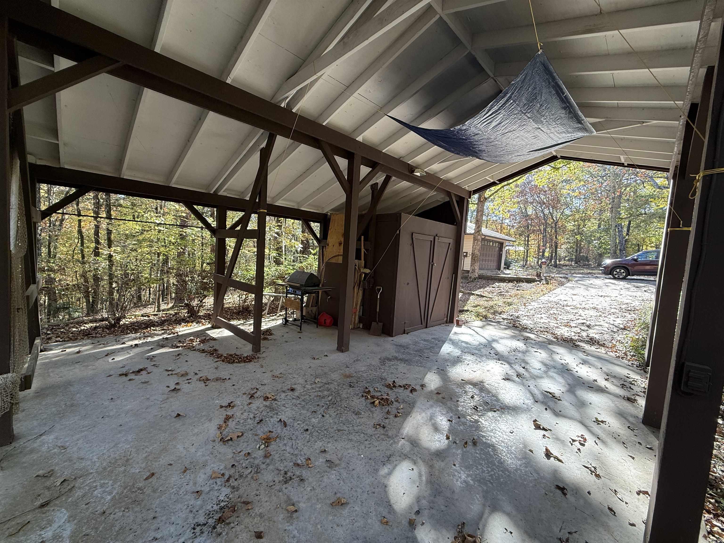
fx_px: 293
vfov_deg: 85.7
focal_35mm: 14
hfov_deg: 102.1
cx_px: 362
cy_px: 272
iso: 125
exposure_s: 1/111
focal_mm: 2.22
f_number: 2.2
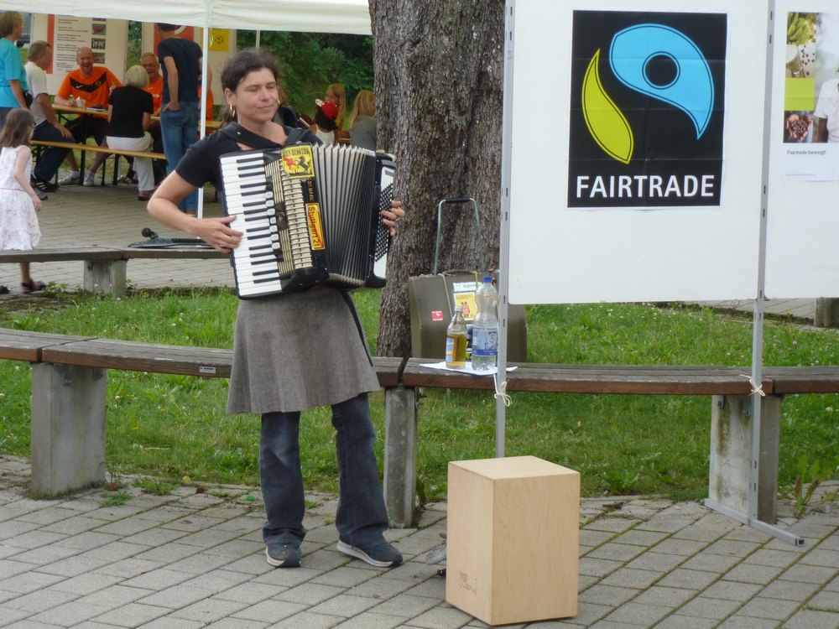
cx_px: 420
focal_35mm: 82
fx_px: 1987
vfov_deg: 18.0
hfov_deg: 23.8
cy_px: 314
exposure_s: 1/60
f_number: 4.8
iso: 125
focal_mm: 14.8
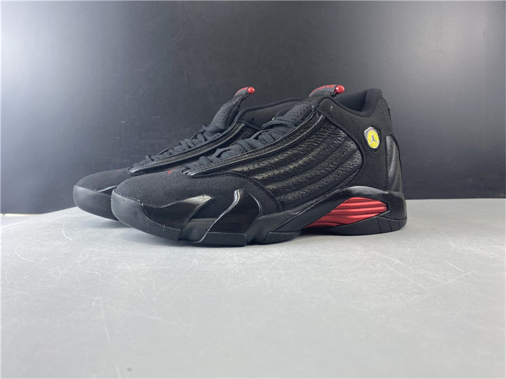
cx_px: 253
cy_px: 190
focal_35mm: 26
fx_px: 380
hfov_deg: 67.3
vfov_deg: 53.1
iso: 80
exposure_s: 1/50
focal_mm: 4.25
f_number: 1.8
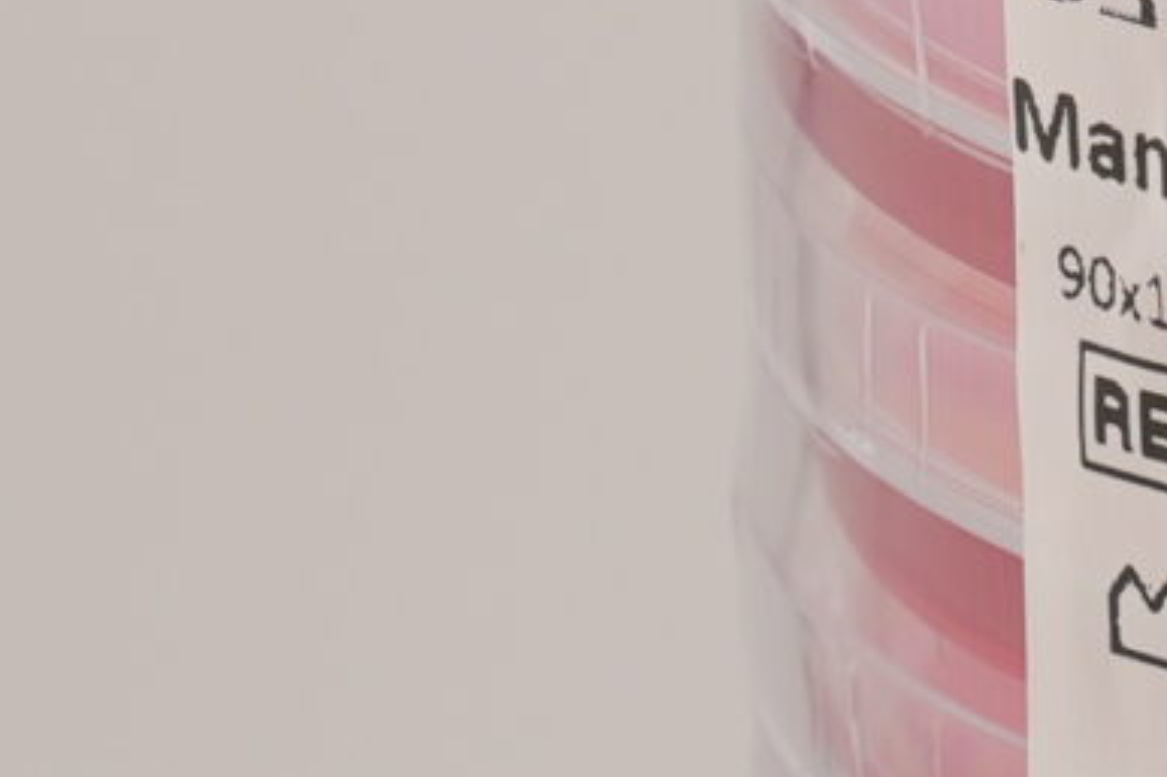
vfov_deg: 2.4
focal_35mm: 577
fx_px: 18696
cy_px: 779
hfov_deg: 3.5
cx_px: 2428
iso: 100
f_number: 8
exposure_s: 1/160
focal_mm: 58
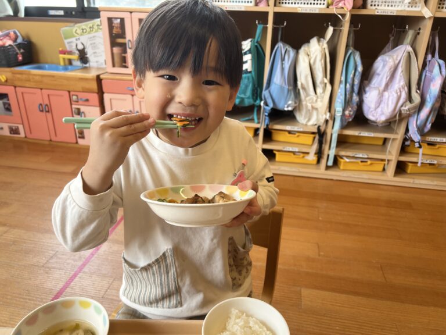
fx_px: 335
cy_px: 168
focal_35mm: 26
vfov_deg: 53.1
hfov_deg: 67.3
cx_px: 223
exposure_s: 1/121
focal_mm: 5.7
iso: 64
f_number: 1.5
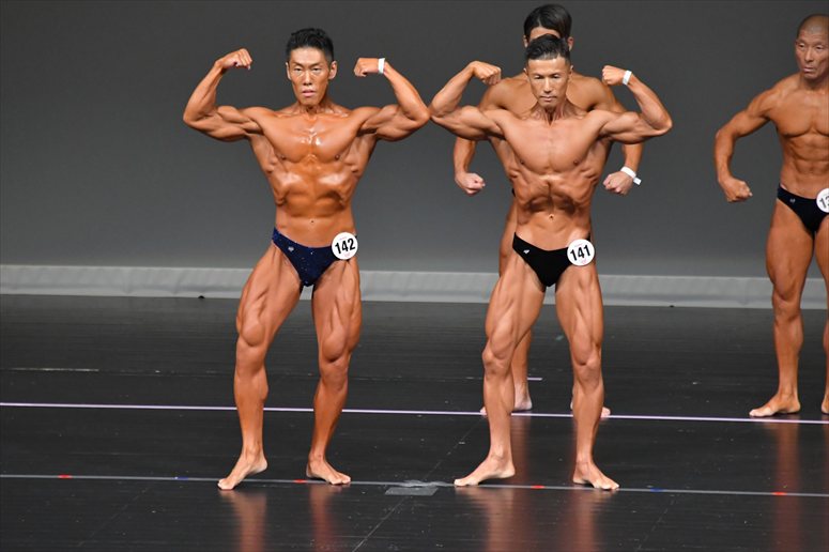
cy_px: 276
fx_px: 7941
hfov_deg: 6.0
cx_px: 414
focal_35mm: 345
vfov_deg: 4.0
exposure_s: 1/400
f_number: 5.6
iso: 4000
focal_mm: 230
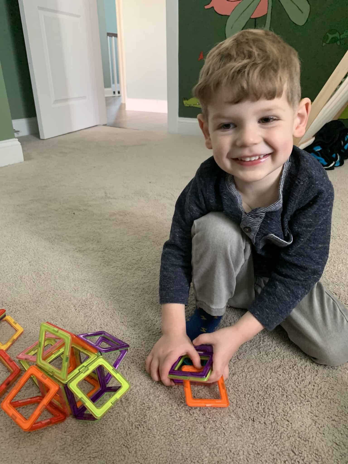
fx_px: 349
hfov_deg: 53.1
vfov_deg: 67.3
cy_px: 232
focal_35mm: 26
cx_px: 174
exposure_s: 1/54
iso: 400
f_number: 1.8
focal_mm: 4.25
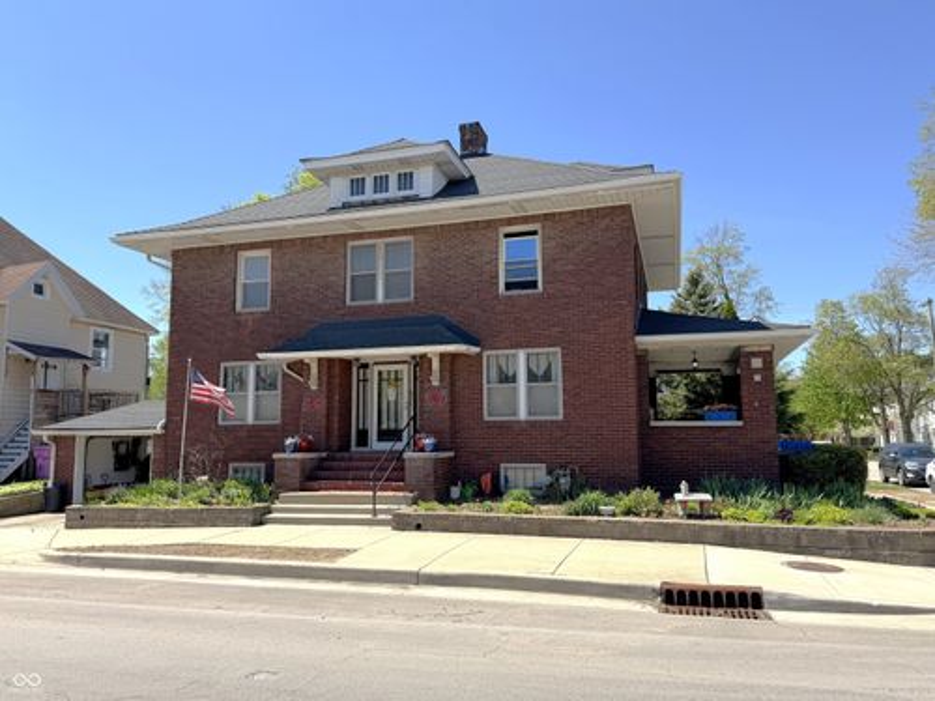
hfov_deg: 71.6
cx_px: 468
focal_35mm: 24
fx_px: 648
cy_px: 350
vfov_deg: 56.8
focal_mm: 6.76
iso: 80
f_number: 1.78
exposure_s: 1/3953
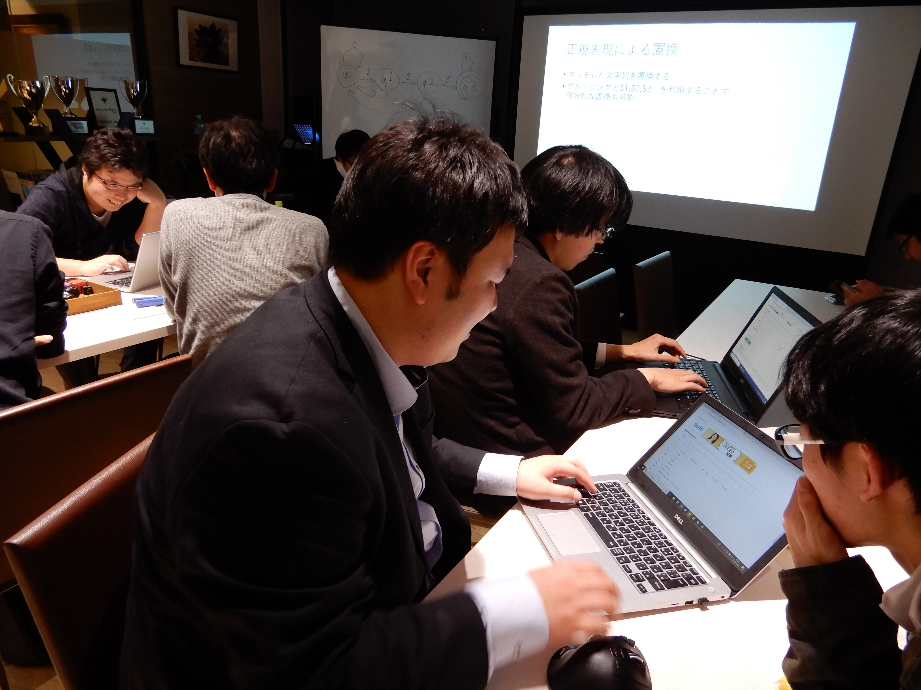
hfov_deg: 71.6
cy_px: 345
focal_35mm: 24
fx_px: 639
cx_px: 460
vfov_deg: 56.8
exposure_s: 1/25
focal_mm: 4.3
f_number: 3.4
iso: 360
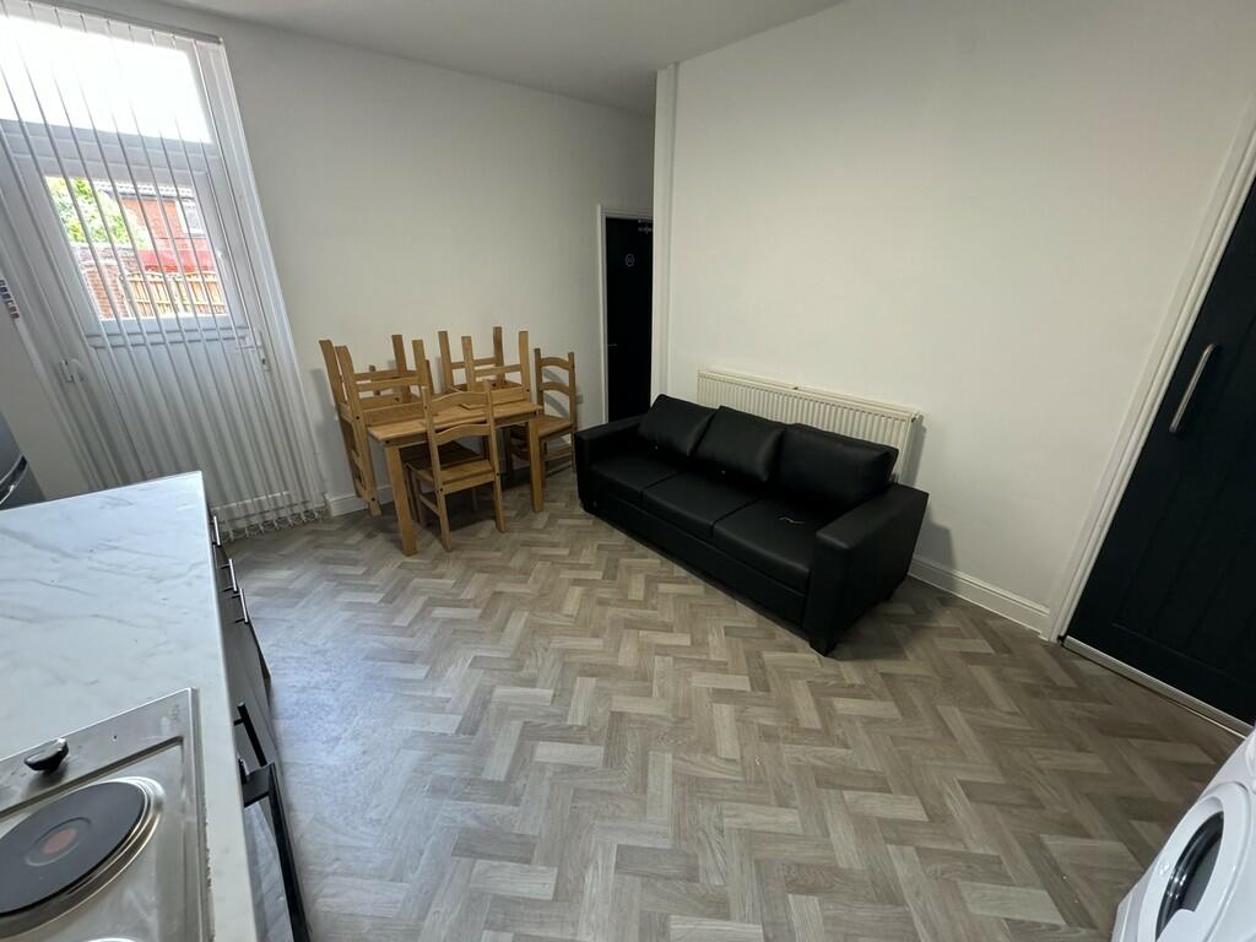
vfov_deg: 85.7
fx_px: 508
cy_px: 471
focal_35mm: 14
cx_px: 628
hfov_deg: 102.1
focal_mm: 2.22
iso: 320
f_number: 2.2
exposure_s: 1/50
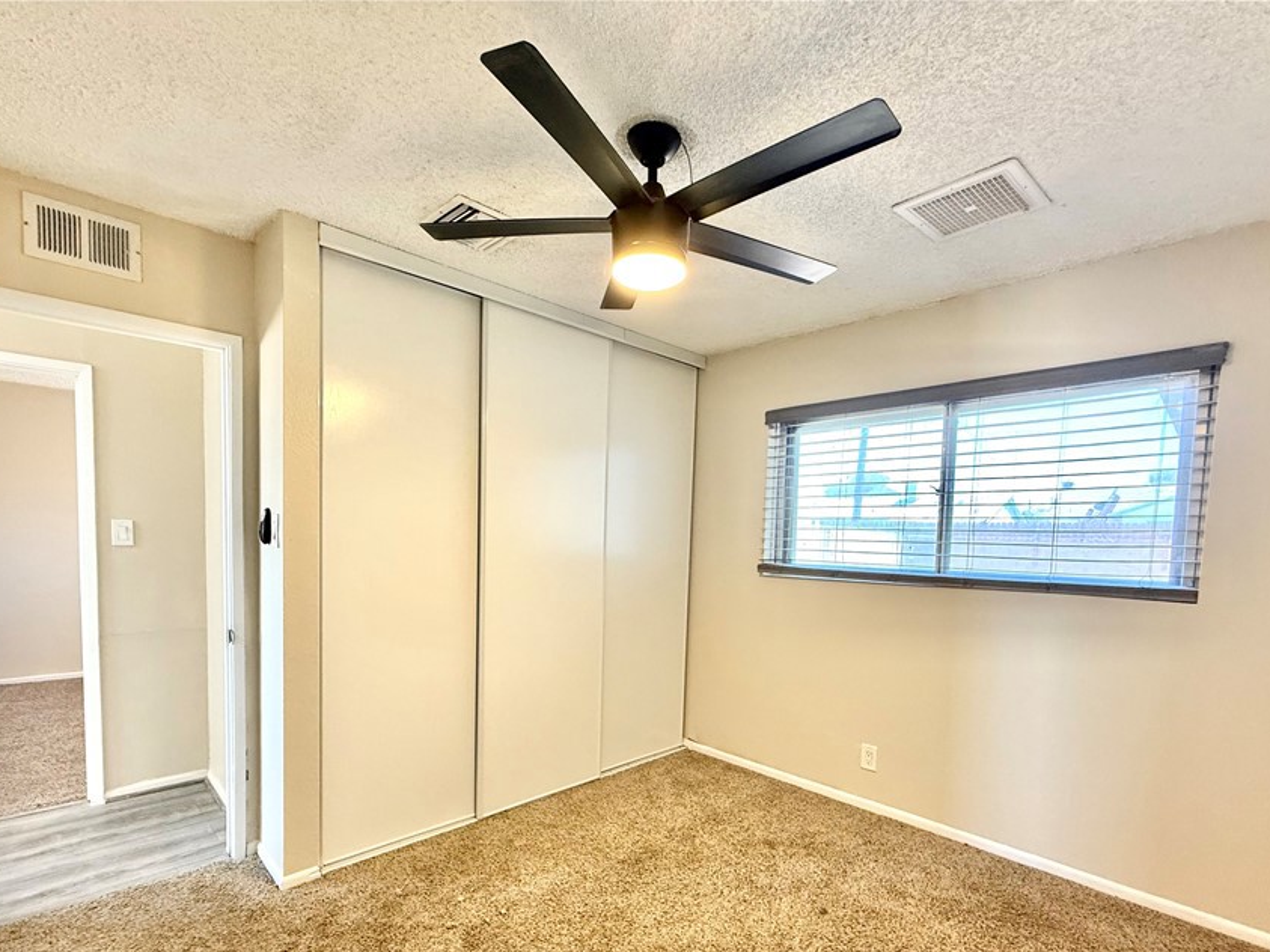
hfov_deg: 91.0
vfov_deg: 73.8
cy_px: 577
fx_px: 624
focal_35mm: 17
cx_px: 630
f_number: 2.2
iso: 250
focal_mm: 2.22
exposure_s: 1/30
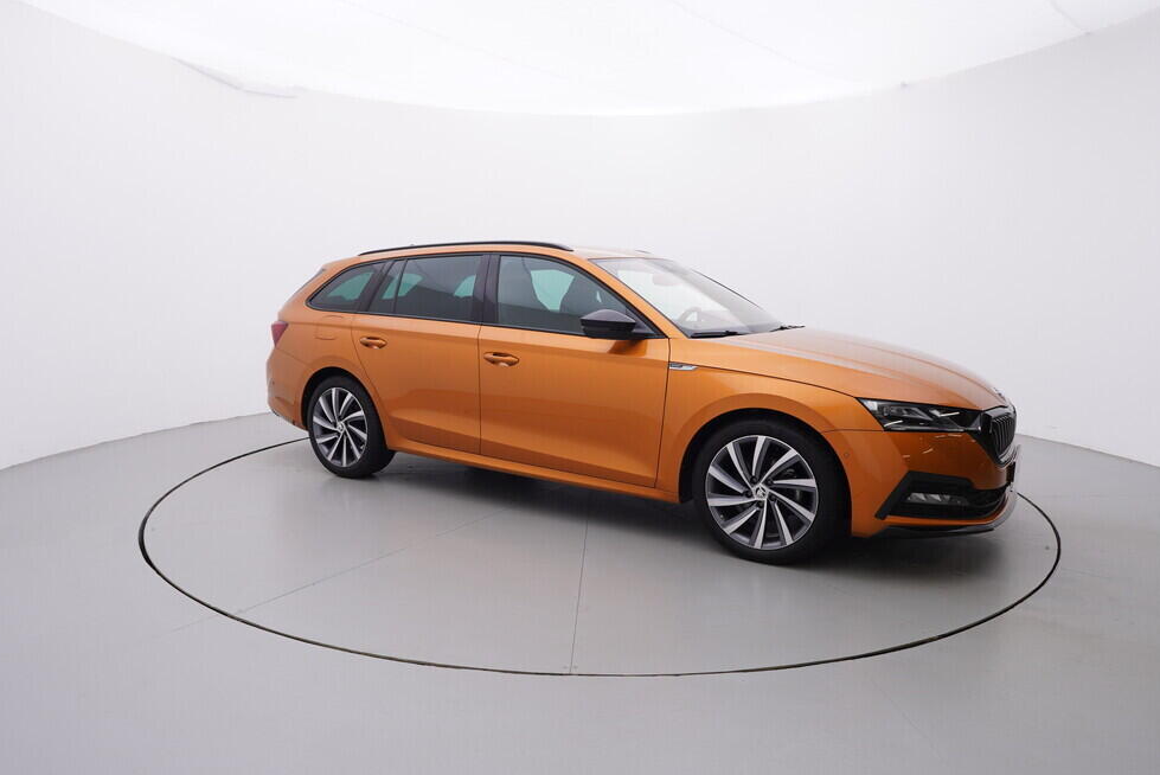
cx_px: 569
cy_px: 404
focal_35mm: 24
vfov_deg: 54.1
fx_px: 758
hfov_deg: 74.8
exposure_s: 1/80
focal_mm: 15
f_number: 5
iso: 200
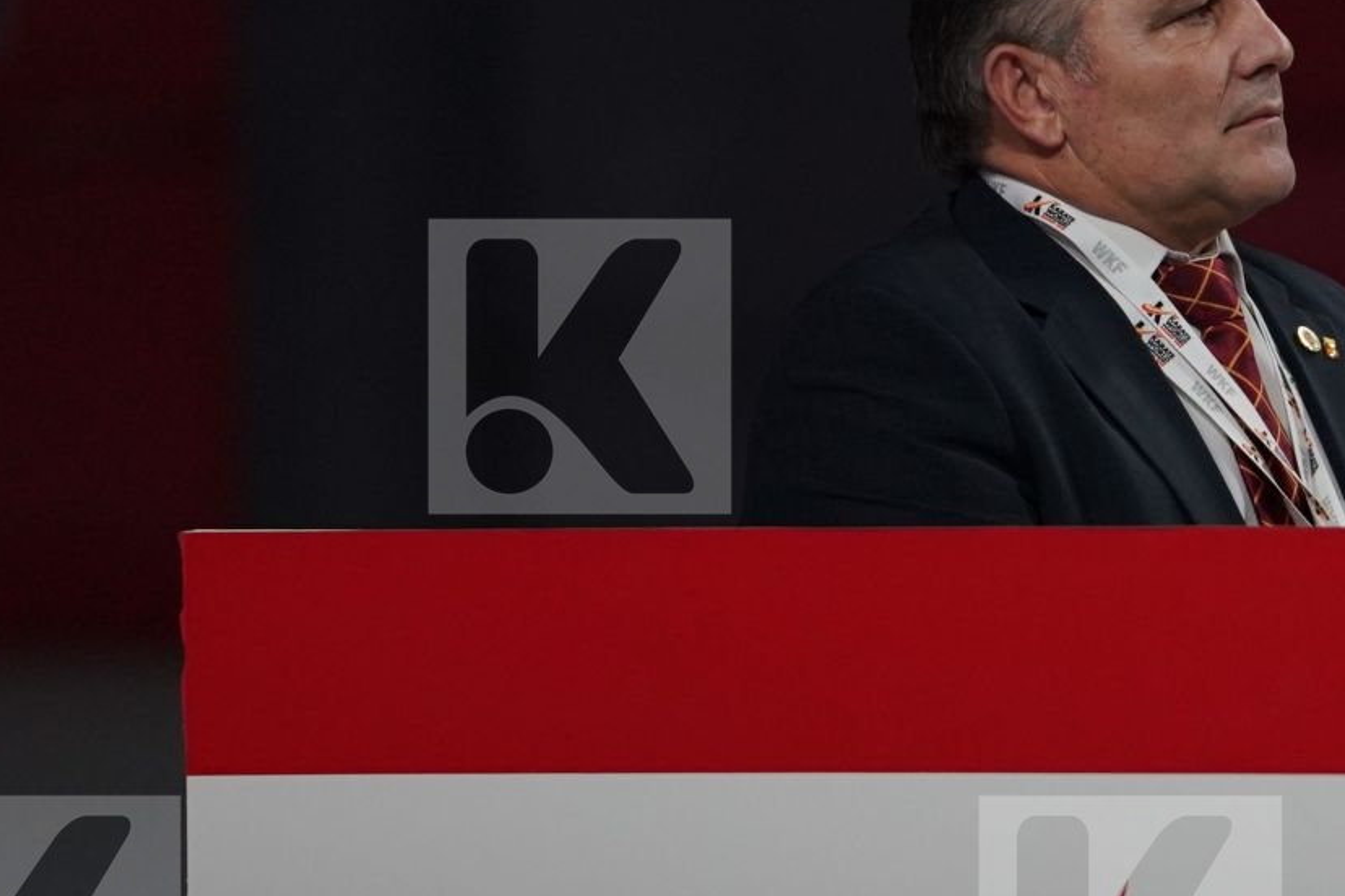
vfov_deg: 2.1
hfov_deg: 3.2
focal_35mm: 652
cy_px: 367
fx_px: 24358
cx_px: 1131
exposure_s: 1/1000
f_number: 2.8
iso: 1250
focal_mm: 200
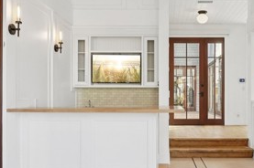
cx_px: 164
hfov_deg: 51.2
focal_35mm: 37
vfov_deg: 35.7
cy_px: 103
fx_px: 261
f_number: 8
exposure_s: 1/80
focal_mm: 16
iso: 400
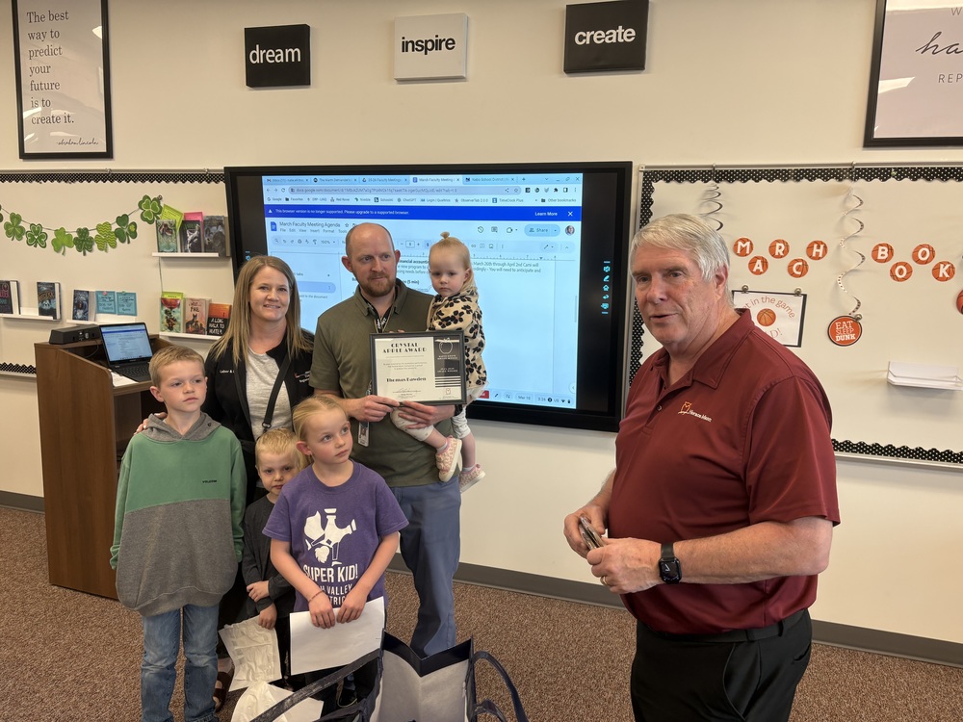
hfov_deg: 67.3
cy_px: 361
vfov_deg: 53.1
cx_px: 482
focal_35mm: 26
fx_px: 723
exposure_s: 1/90
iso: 100
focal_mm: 5.96
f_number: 1.6
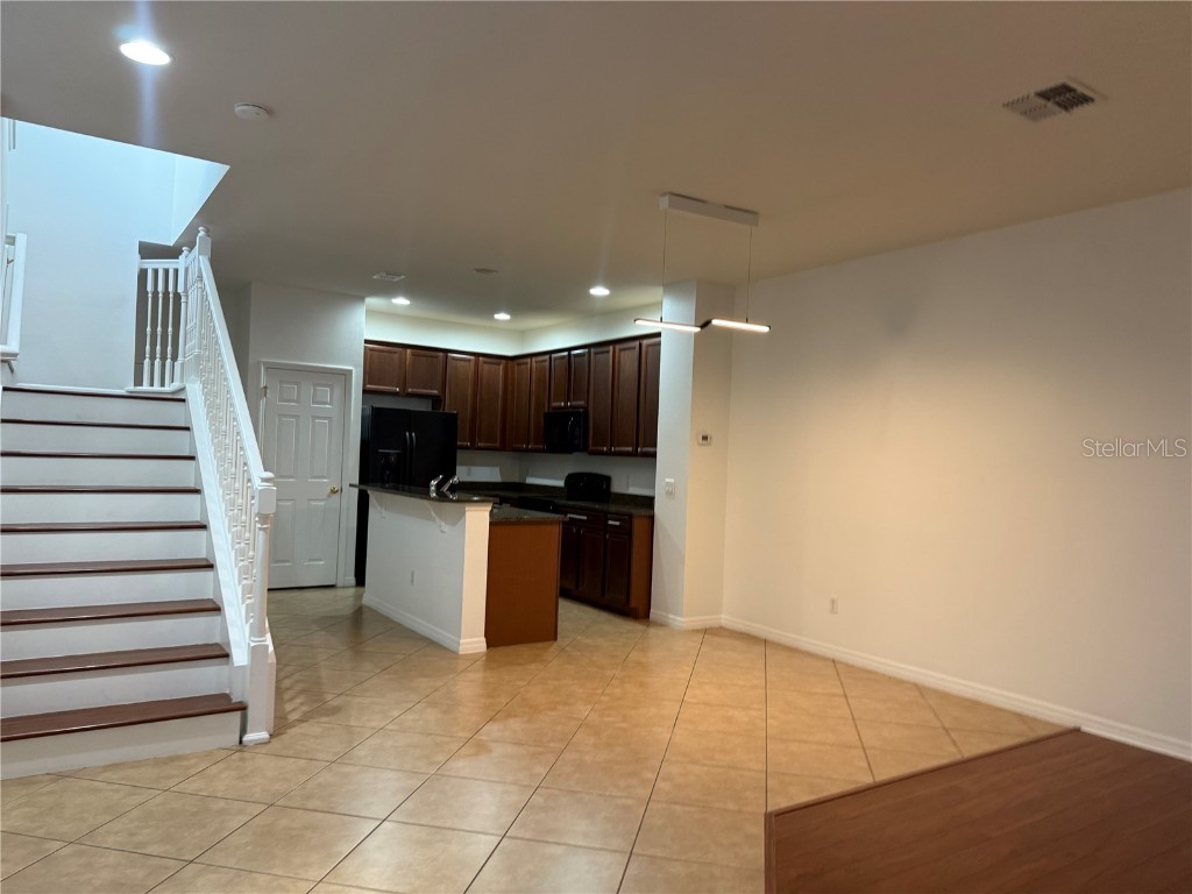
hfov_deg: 71.6
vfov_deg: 56.8
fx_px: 826
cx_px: 596
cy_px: 447
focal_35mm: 24
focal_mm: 6.76
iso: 250
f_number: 1.78
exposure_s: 1/60
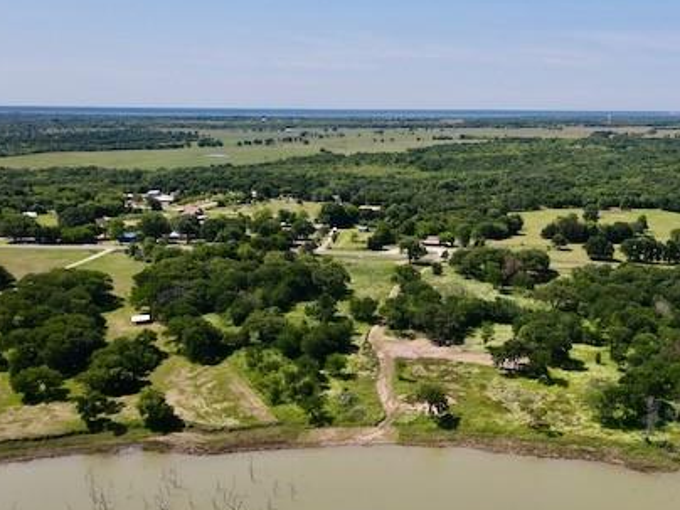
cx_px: 493
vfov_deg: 37.3
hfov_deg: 47.5
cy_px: 340
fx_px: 746
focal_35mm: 38
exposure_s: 1/800
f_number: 2.8
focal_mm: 4.5
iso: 100
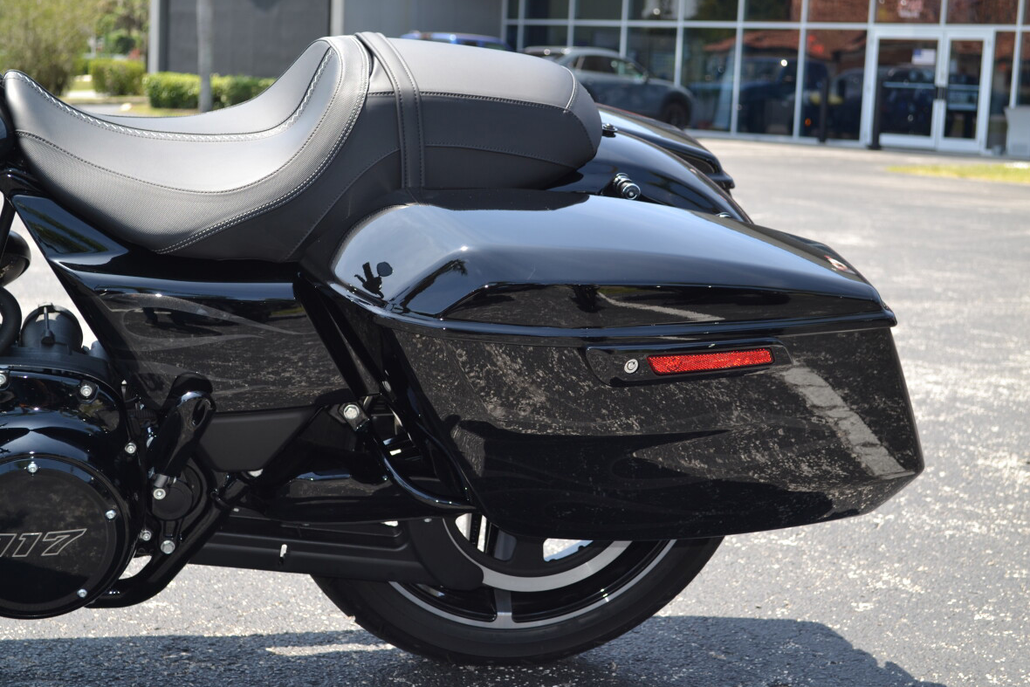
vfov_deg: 22.3
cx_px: 510
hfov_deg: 32.9
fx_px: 1745
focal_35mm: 61
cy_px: 347
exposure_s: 1/125
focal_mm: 40
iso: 100
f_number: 5.3
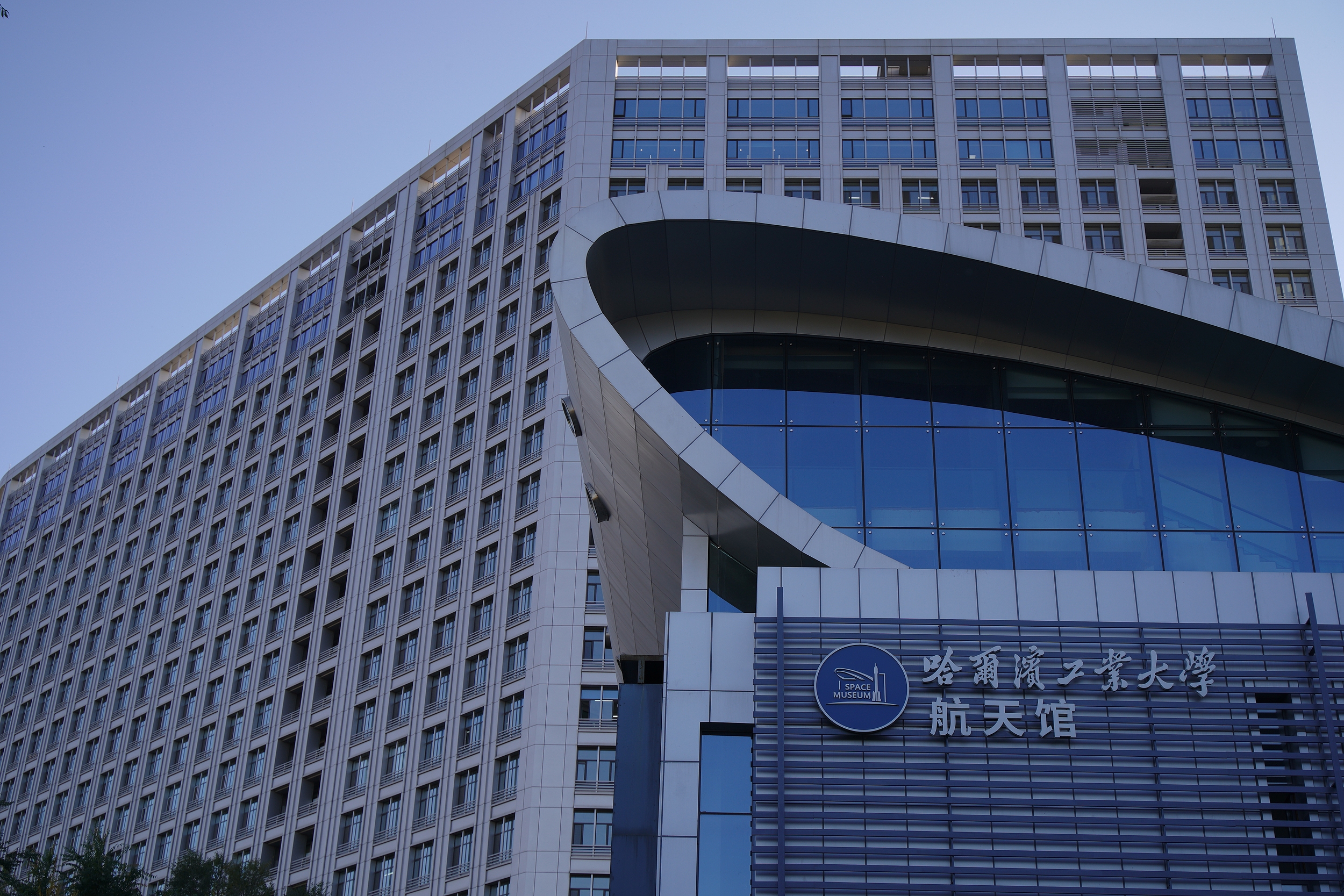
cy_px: 448
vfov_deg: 29.2
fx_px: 1717
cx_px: 672
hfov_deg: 42.7
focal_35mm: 46
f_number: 3.5
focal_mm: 46
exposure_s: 1/320
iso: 64
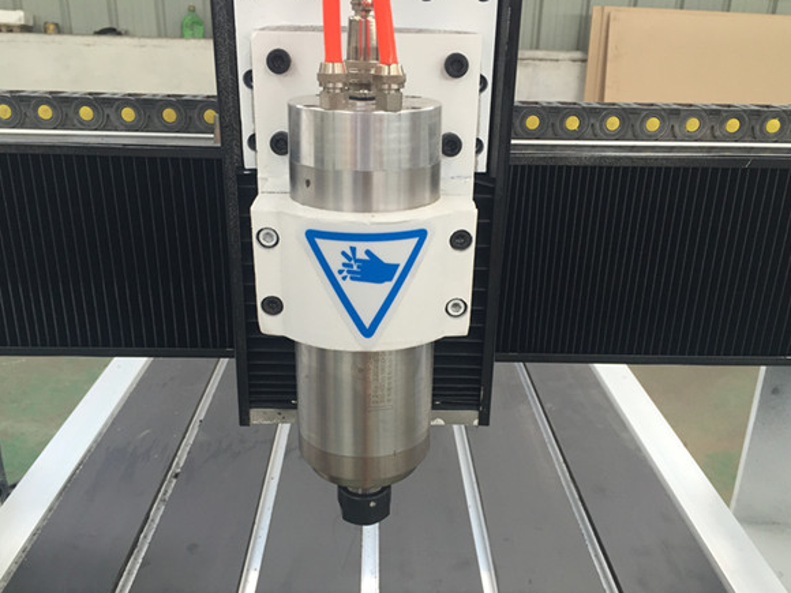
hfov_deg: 56.8
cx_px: 391
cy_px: 318
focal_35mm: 32
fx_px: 731
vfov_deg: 44.1
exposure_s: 1/120
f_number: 2.2
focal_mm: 4.15
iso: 50
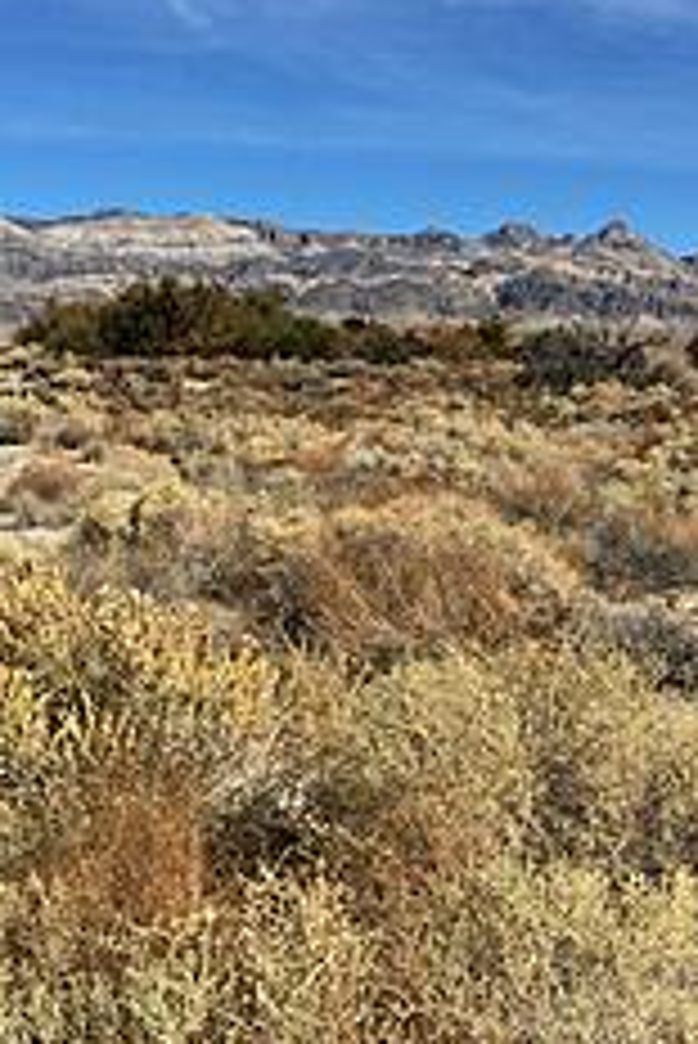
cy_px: 477
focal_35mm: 52
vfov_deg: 38.1
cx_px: 320
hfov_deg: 26.0
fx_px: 1510
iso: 32
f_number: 2.2
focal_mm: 4.15
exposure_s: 1/3049
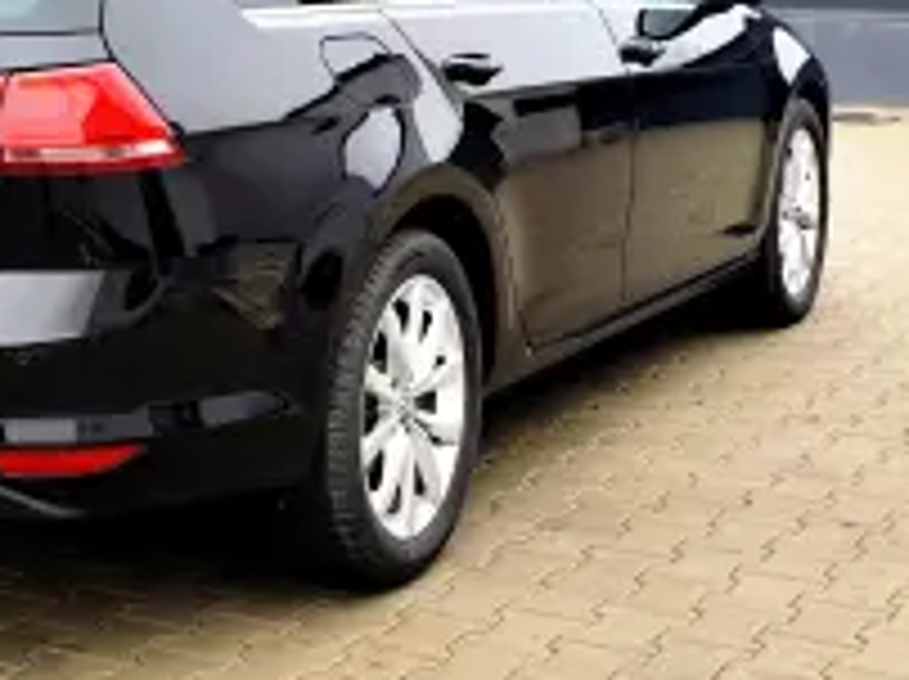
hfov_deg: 23.4
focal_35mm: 82
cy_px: 216
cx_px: 130
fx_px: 2151
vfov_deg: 17.9
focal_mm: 6.14
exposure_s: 1/167
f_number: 1.65
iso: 50
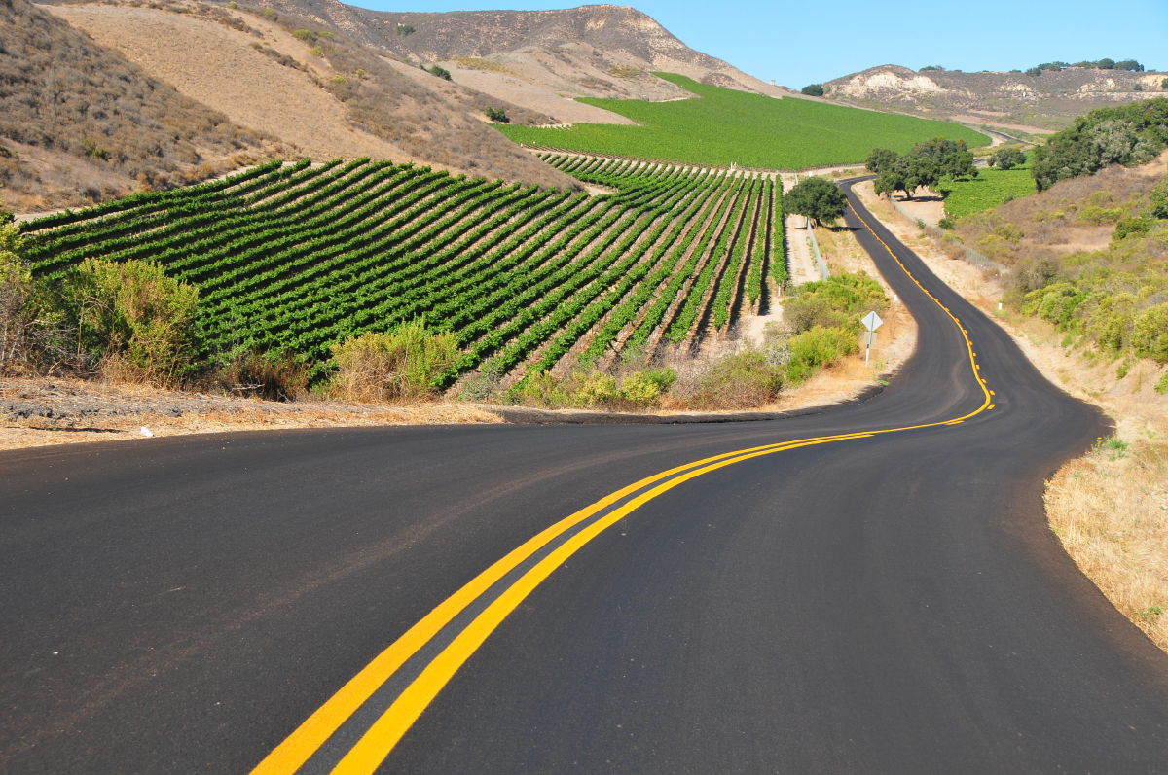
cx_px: 584
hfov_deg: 33.4
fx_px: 1944
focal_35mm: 60
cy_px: 388
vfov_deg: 22.6
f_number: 7.1
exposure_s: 1/200
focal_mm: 40
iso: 320
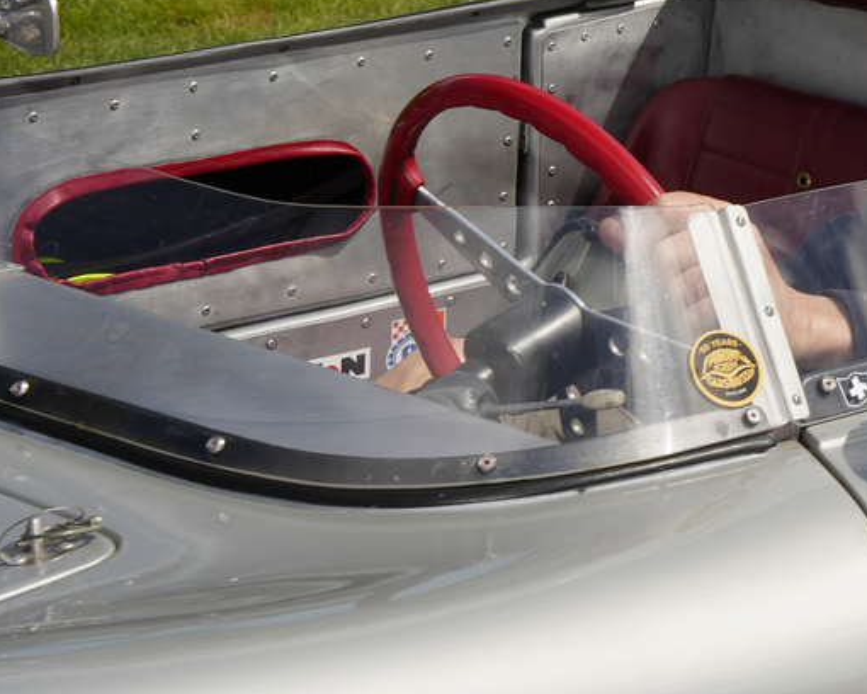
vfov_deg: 9.8
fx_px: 4026
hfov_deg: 11.8
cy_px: 51
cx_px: 1244
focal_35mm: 157
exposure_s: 1/500
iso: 250
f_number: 11
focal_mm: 53.3
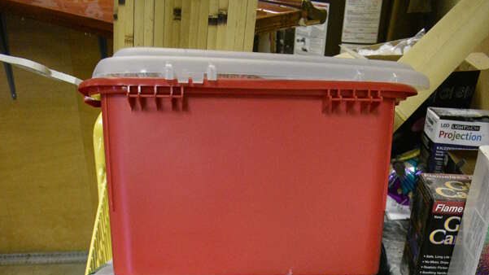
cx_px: 242
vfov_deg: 24.0
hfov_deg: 47.4
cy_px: 365
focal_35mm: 43
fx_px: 558
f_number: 3.5
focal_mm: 18
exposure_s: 1/125
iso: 5600
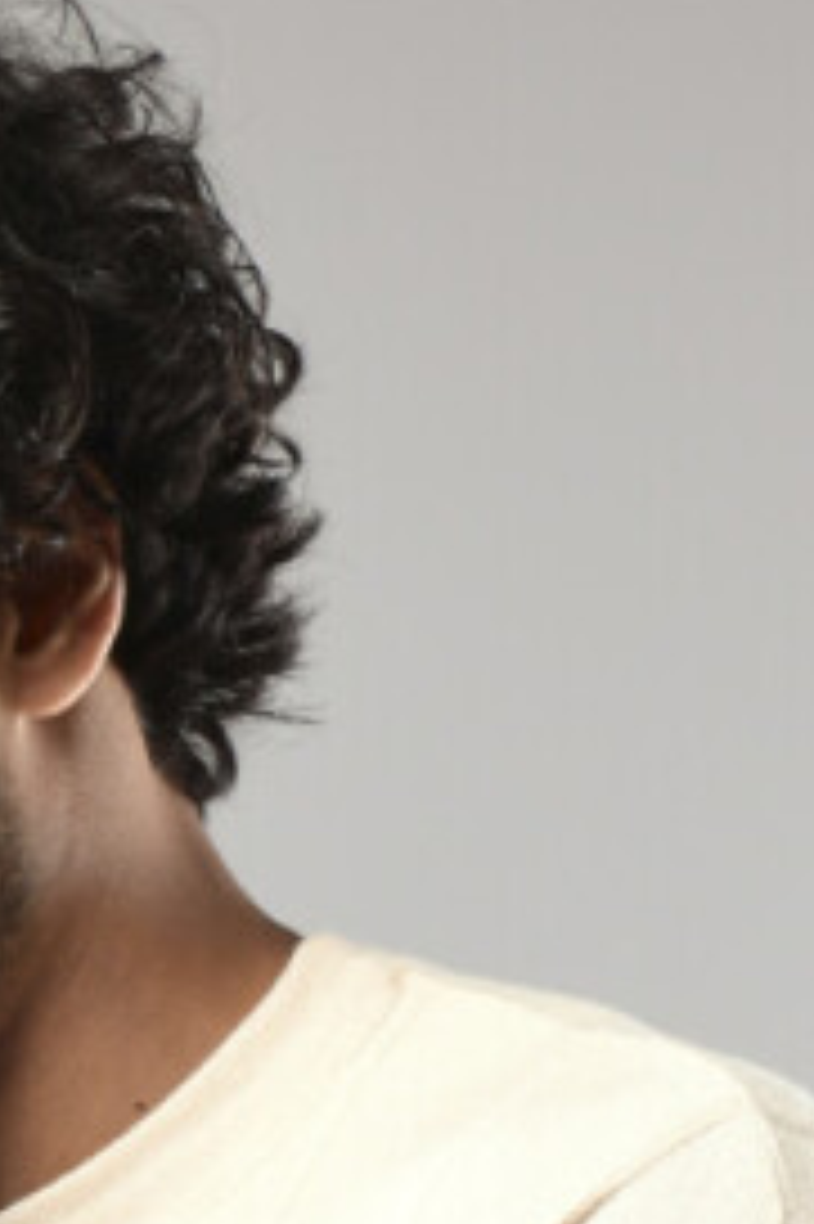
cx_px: 22
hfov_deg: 5.0
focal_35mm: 274
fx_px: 9304
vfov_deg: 7.3
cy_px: 2416
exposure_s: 1/125
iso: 400
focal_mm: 62
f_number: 5
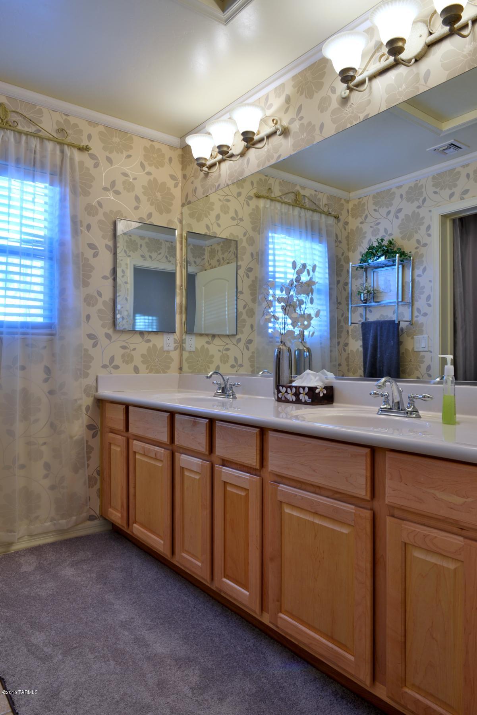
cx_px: 238
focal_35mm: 24
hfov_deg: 53.2
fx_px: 477
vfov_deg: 73.7
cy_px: 358
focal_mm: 24
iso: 200
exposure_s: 1/2.5
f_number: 14
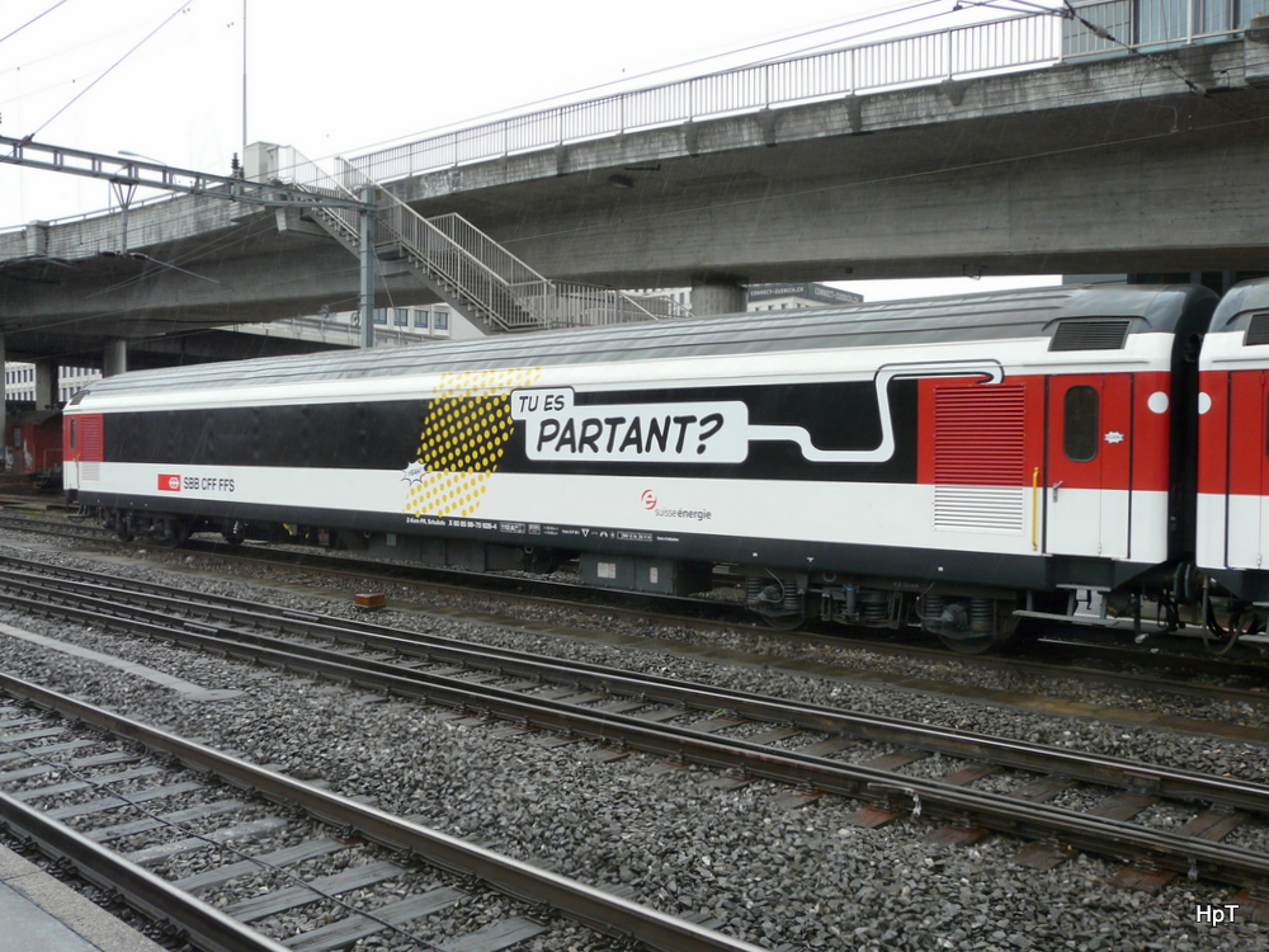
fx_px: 1173
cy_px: 476
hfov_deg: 56.8
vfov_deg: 44.2
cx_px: 634
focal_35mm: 32
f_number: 3.2
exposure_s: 1/160
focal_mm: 5.2
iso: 125
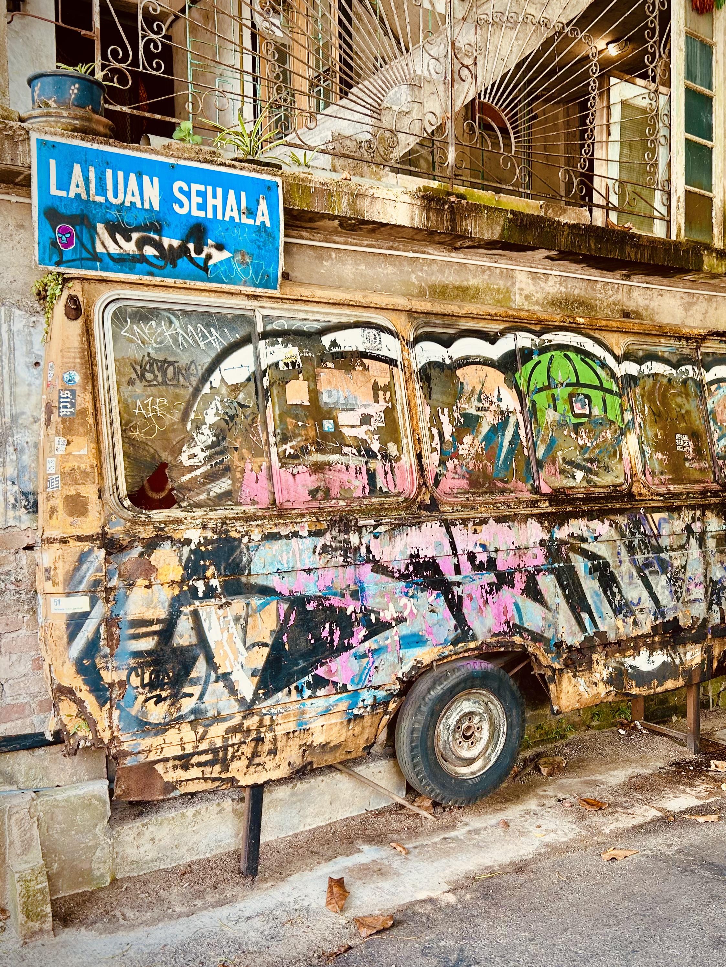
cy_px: 481
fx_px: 979
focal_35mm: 35
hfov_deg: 40.1
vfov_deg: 52.6
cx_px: 496
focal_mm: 5.7
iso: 50
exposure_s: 1/121
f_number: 1.5
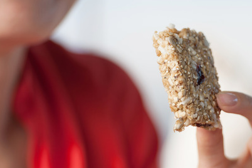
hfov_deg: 5.3
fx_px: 2716
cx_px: 135
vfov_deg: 3.5
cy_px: 32
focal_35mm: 388
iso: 100
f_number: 2.8
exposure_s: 1/500
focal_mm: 200
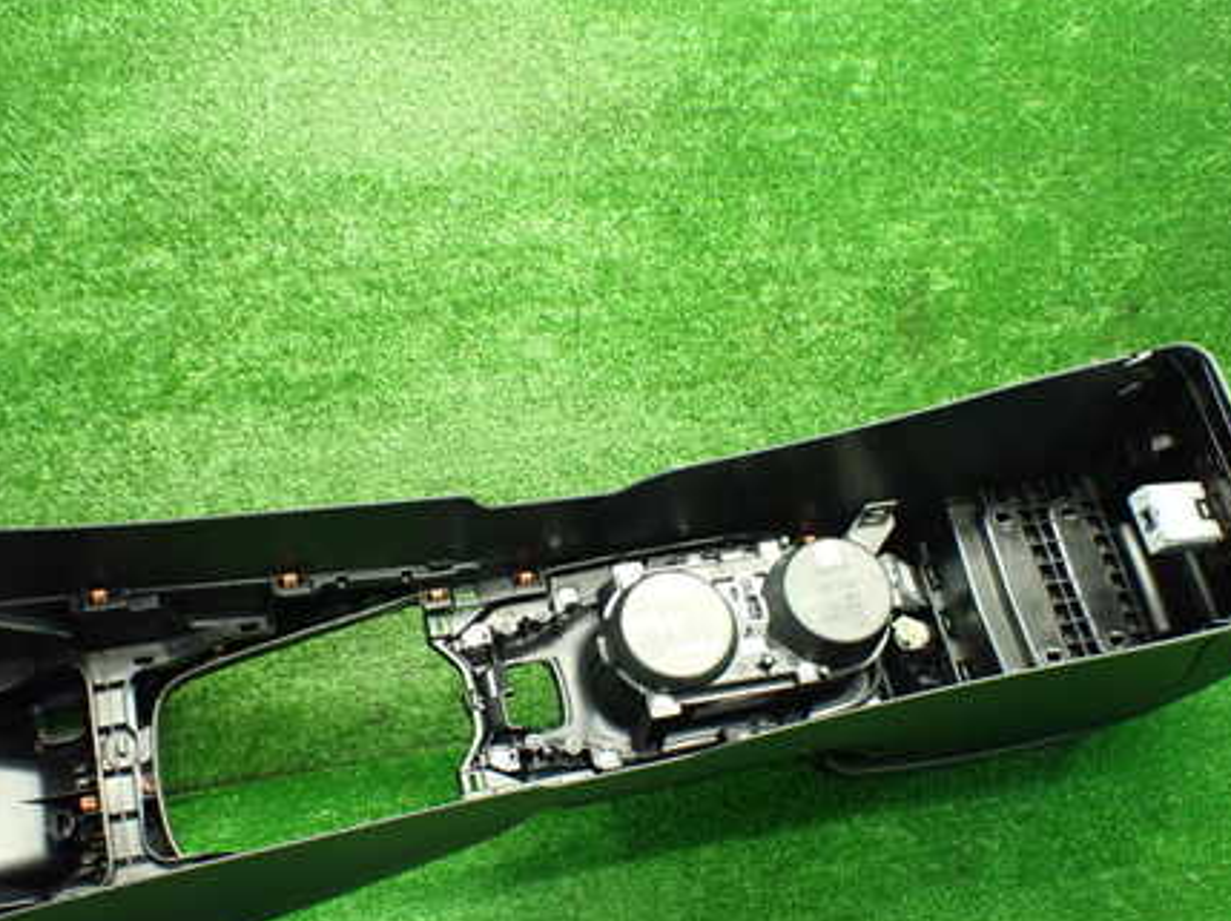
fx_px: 1492
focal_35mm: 42
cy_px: 568
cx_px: 574
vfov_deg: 34.1
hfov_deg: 44.8
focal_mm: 5.4
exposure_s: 1/60
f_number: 2.3
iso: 800
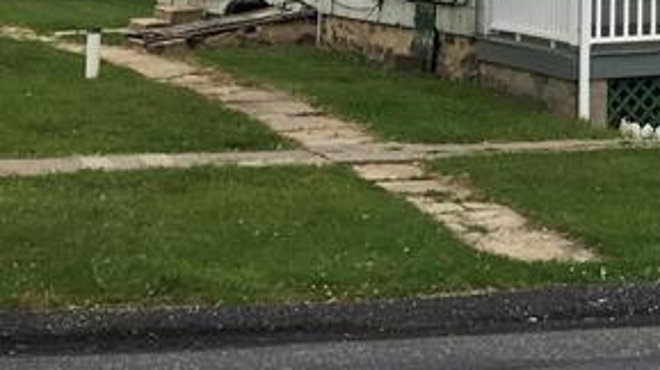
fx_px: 1958
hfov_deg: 17.6
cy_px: -361
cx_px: 913
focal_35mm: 112
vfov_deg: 10.0
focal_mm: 4.15
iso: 25
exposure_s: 1/1451
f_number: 2.2
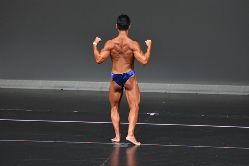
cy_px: 83
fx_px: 2178
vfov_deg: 4.4
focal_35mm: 315
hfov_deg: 6.5
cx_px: 124
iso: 4000
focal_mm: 210
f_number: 5.6
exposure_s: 1/400
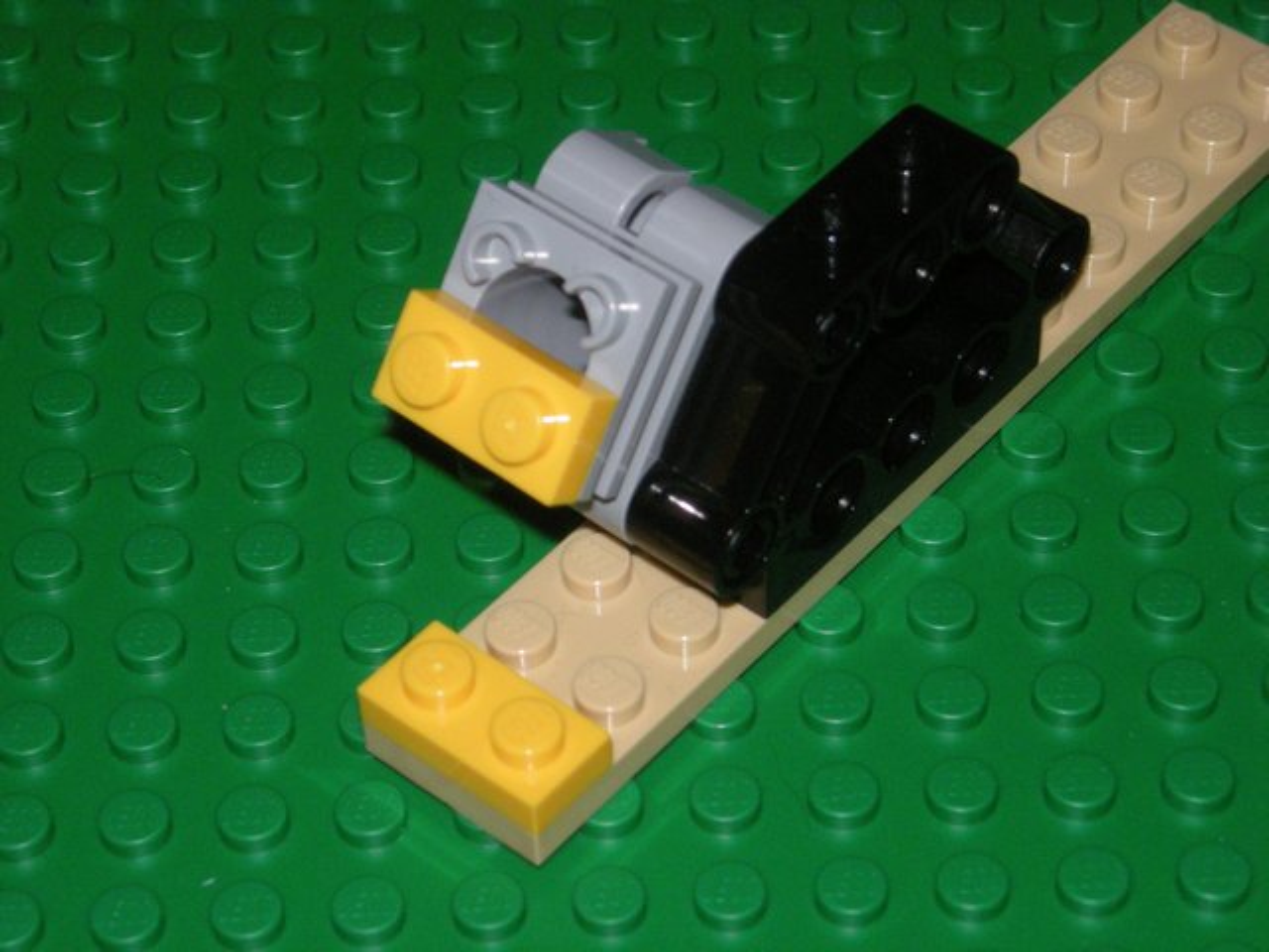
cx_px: 634
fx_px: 3849
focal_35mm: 105
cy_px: 476
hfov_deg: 18.7
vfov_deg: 14.1
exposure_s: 1/60
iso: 312
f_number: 9.4
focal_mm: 17.1
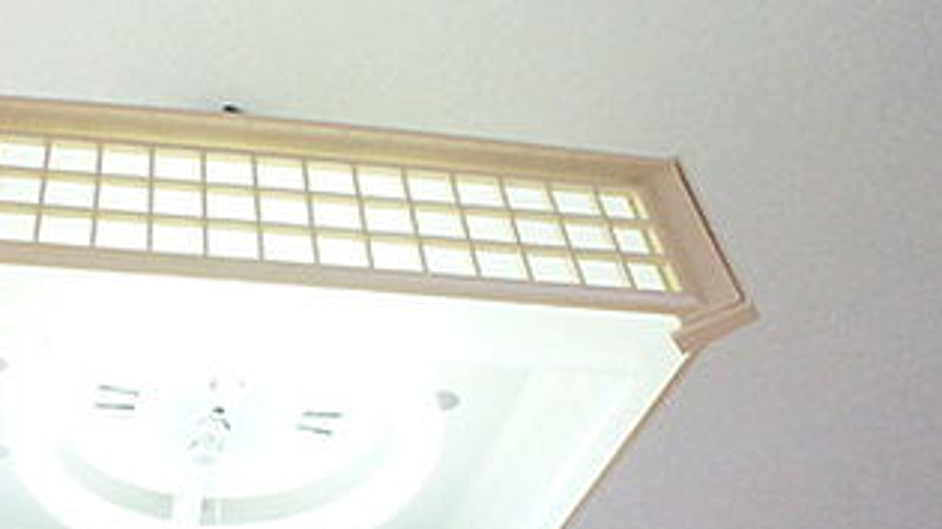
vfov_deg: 23.3
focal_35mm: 51
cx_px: 158
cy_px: 372
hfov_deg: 38.7
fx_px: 1274
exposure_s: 1/320
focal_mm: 16
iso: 6400
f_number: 6.3
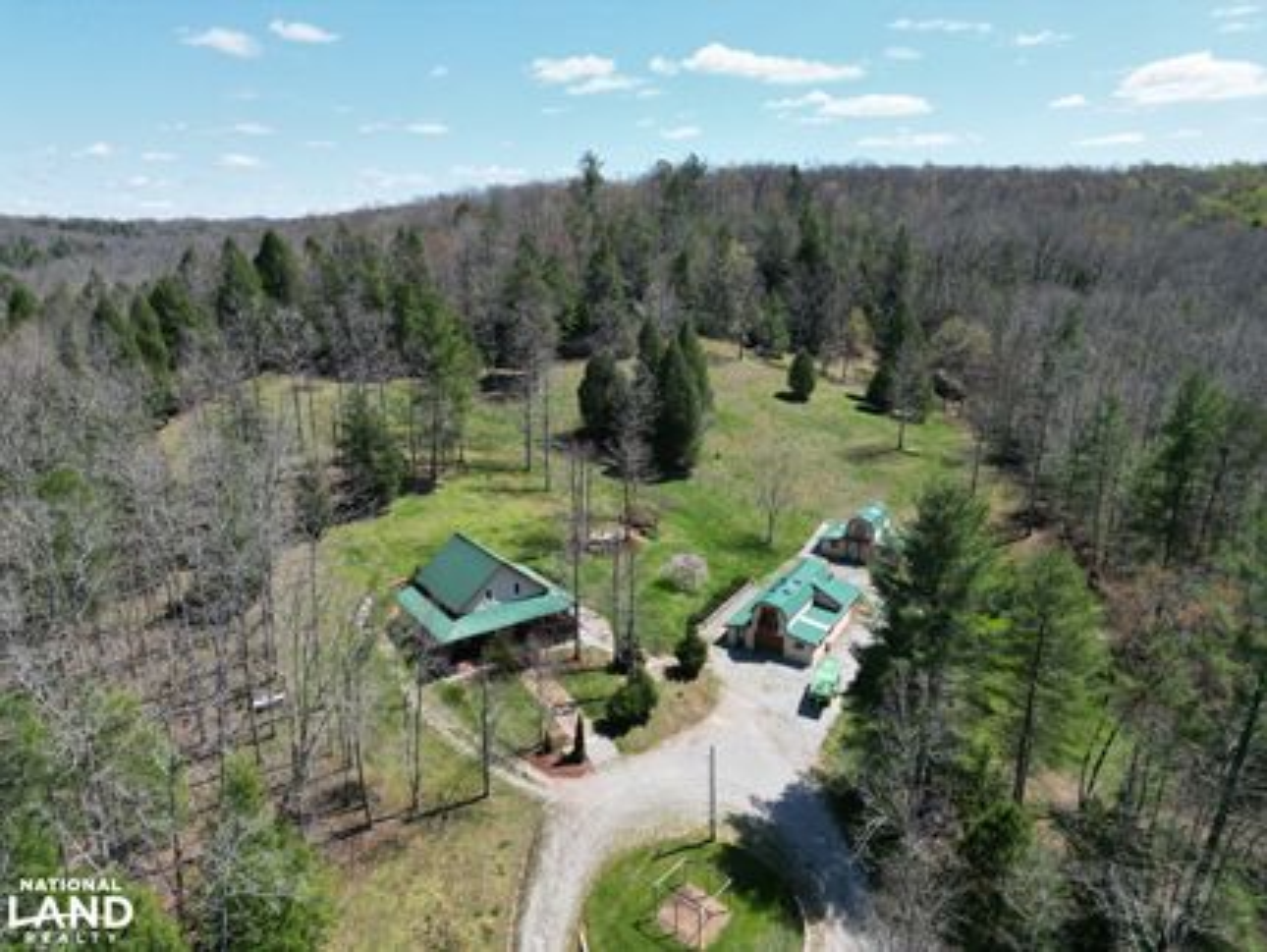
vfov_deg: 56.9
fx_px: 879
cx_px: 634
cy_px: 476
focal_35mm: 24
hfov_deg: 71.6
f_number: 1.7
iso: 160
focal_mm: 6.72
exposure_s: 1/3200
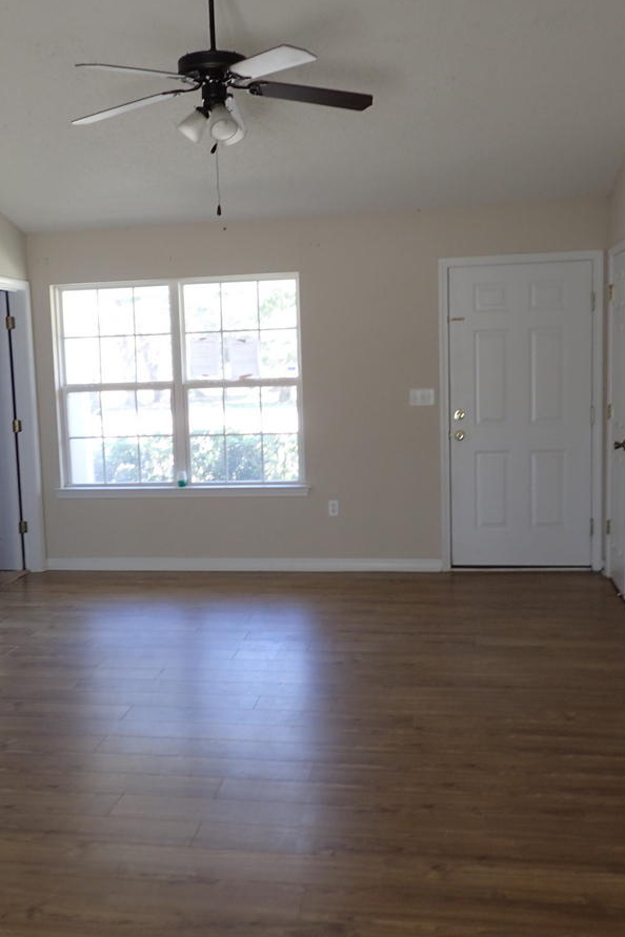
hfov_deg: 37.7
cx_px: 253
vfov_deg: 54.4
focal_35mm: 35
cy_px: 469
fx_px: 911
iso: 100
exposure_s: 1/60
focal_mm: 4.5
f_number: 2
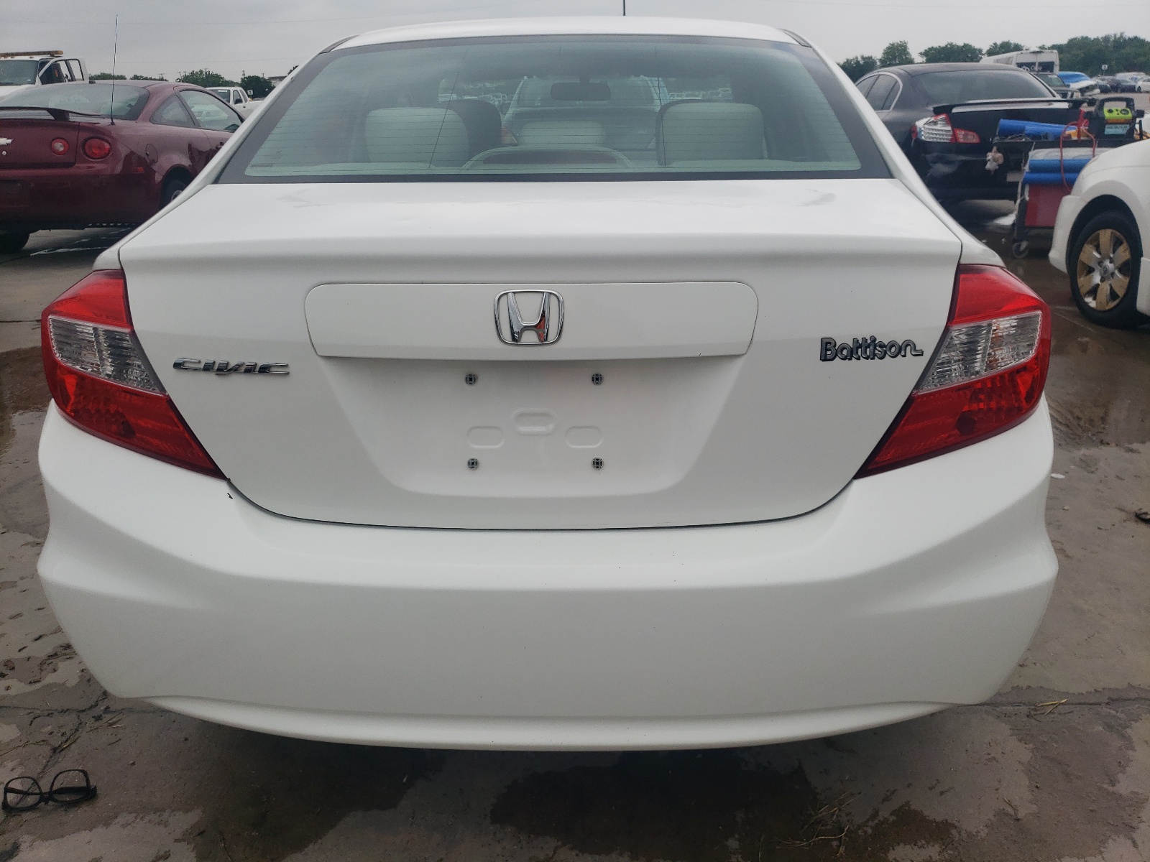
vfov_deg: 53.1
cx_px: 575
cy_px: 431
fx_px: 864
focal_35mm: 26
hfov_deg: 67.3
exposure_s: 1/3333
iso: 50
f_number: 1.5
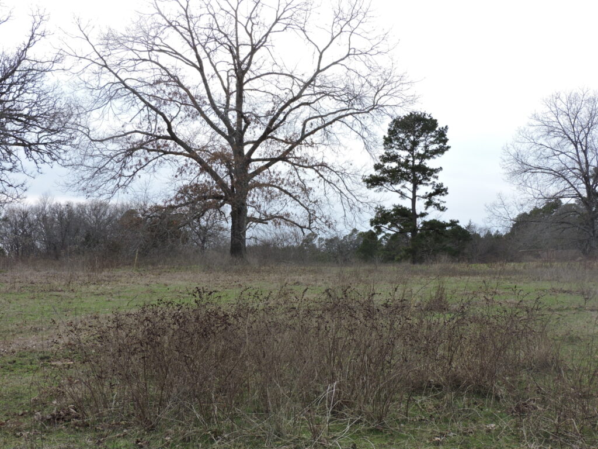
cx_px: 299
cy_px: 224
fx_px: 950
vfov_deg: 26.6
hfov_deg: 34.9
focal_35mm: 55
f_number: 3.7
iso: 100
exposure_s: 1/320
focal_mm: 9.8
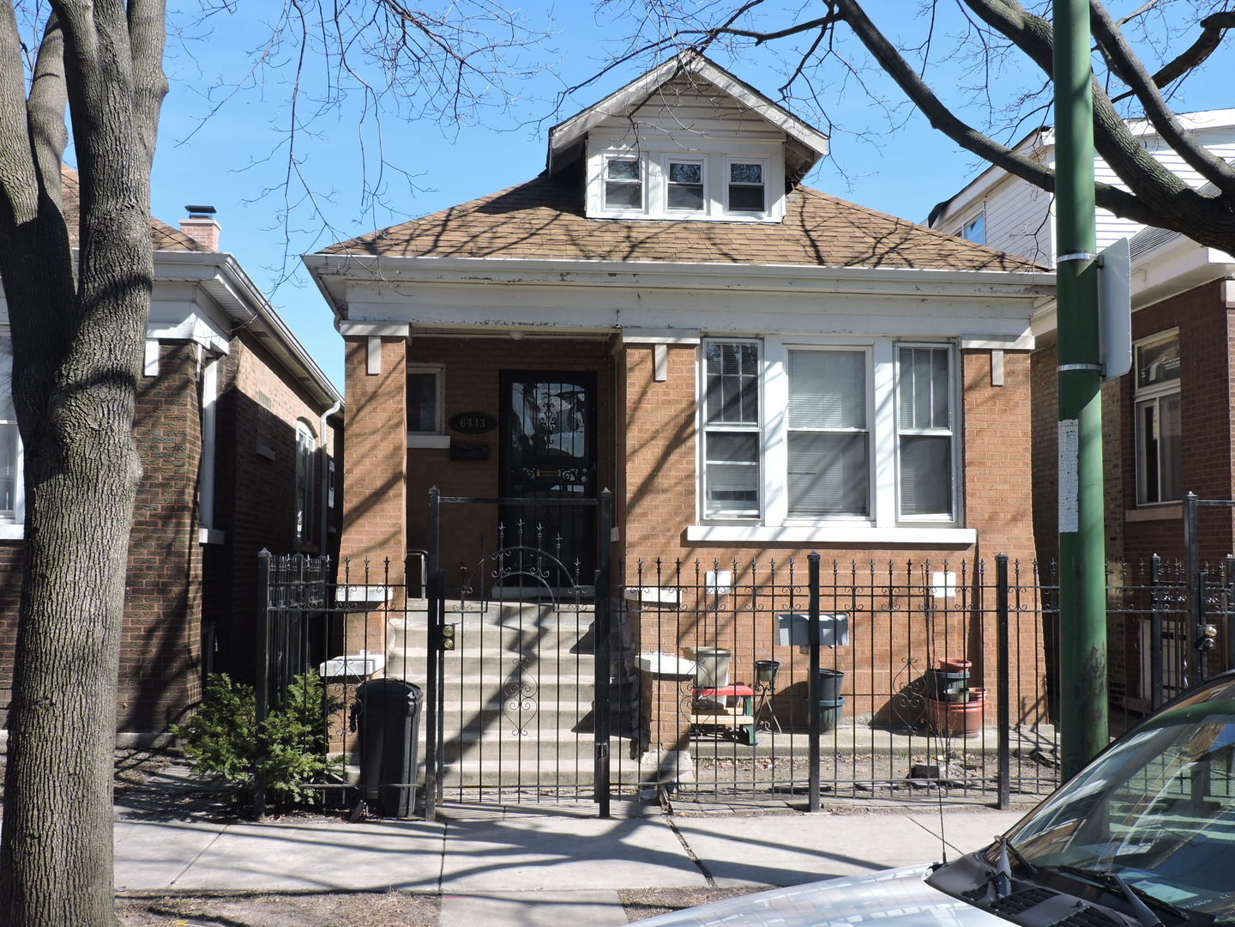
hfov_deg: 46.8
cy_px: 464
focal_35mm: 40
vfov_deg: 36.0
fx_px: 1427
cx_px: 618
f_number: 3.3
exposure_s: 1/640
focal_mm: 7.1
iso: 100
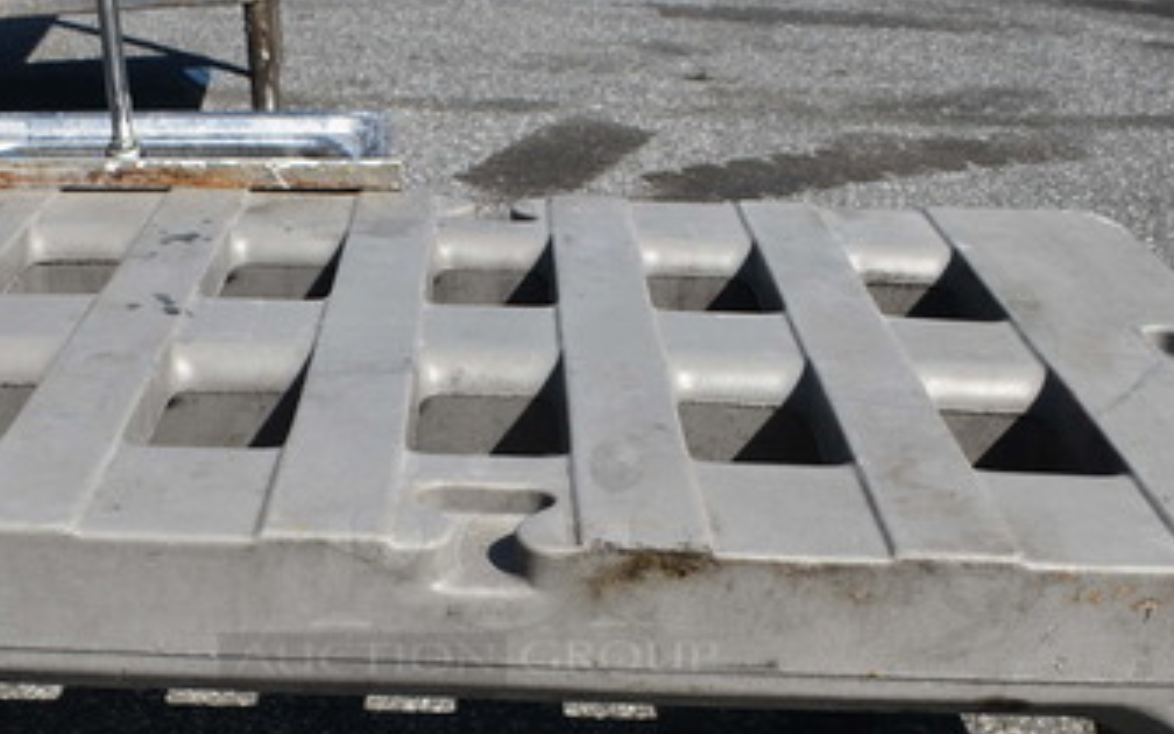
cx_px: 479
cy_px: 559
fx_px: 1600
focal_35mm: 50
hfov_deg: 40.1
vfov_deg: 25.5
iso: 200
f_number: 8
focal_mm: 18
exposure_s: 1/640
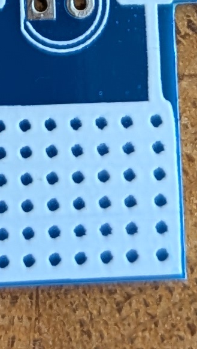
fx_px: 1660
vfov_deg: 10.4
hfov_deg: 6.8
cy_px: -485
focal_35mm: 179
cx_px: 32
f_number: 1.7
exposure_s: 1/50
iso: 38
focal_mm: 4.53
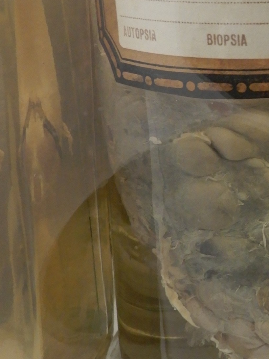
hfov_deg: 24.1
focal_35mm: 57
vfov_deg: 33.1
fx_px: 590
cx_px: 290
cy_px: 88
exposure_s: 1/30
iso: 400
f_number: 3.4
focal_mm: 4.3
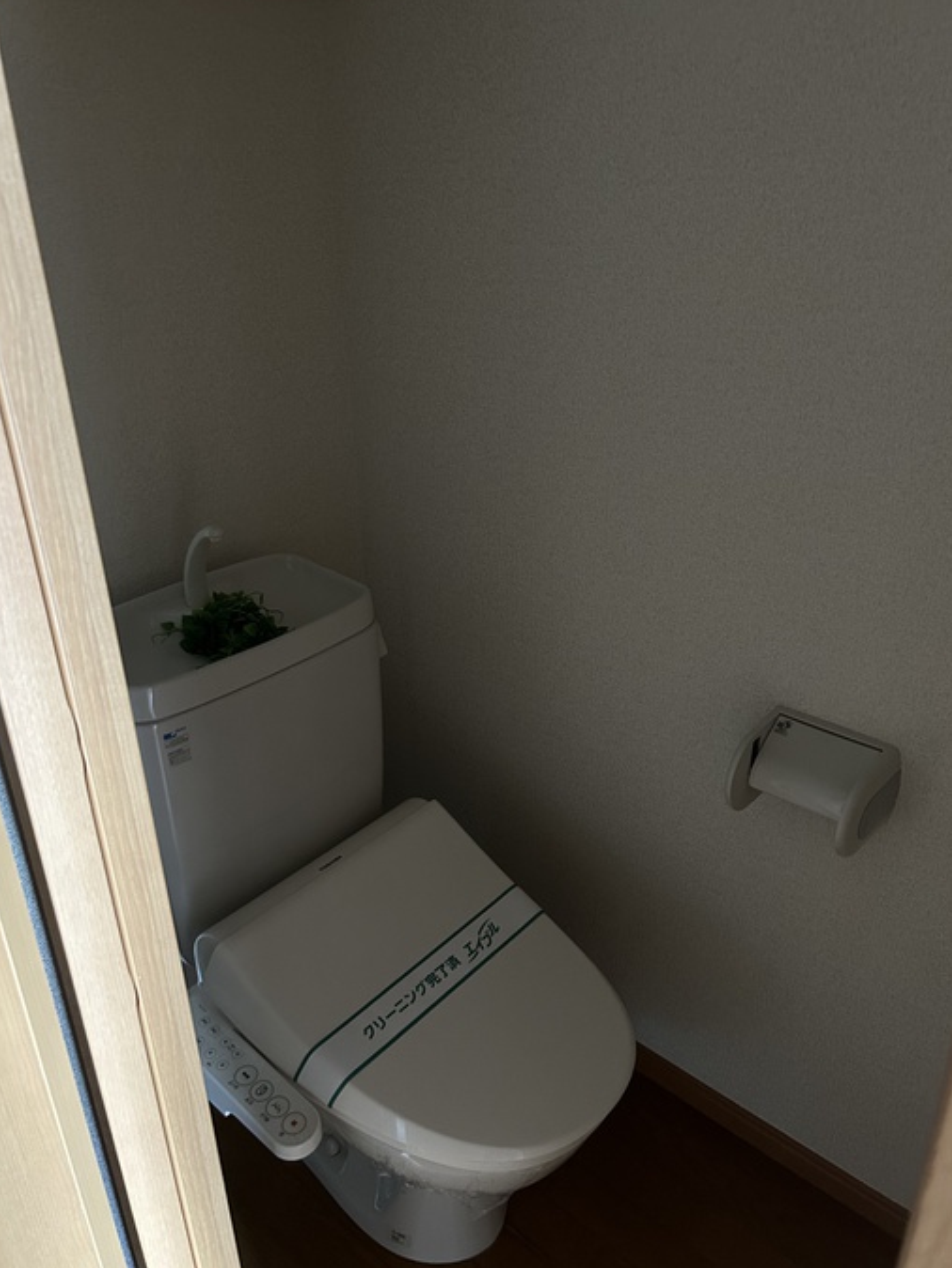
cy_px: 634
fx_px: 989
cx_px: 477
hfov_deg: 51.4
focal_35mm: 27
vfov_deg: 65.3
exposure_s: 1/30
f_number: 1.5
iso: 640
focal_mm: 5.7
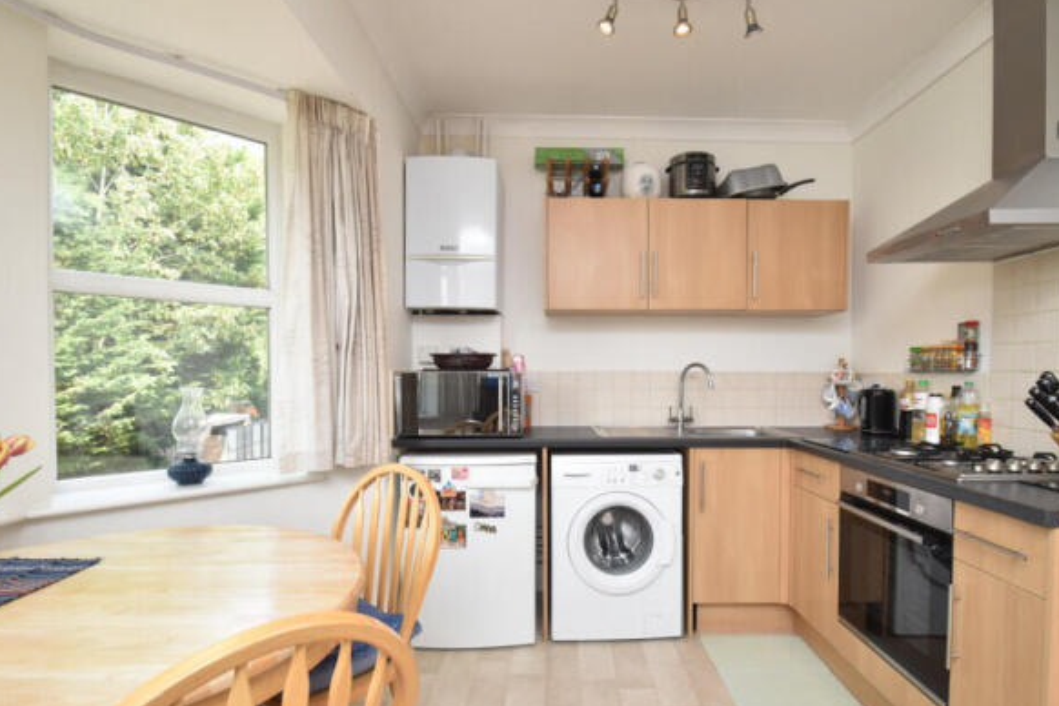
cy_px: 358
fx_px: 546
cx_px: 585
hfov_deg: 87.9
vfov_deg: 65.8
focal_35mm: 19
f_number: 9
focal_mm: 11
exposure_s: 1/60
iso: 450
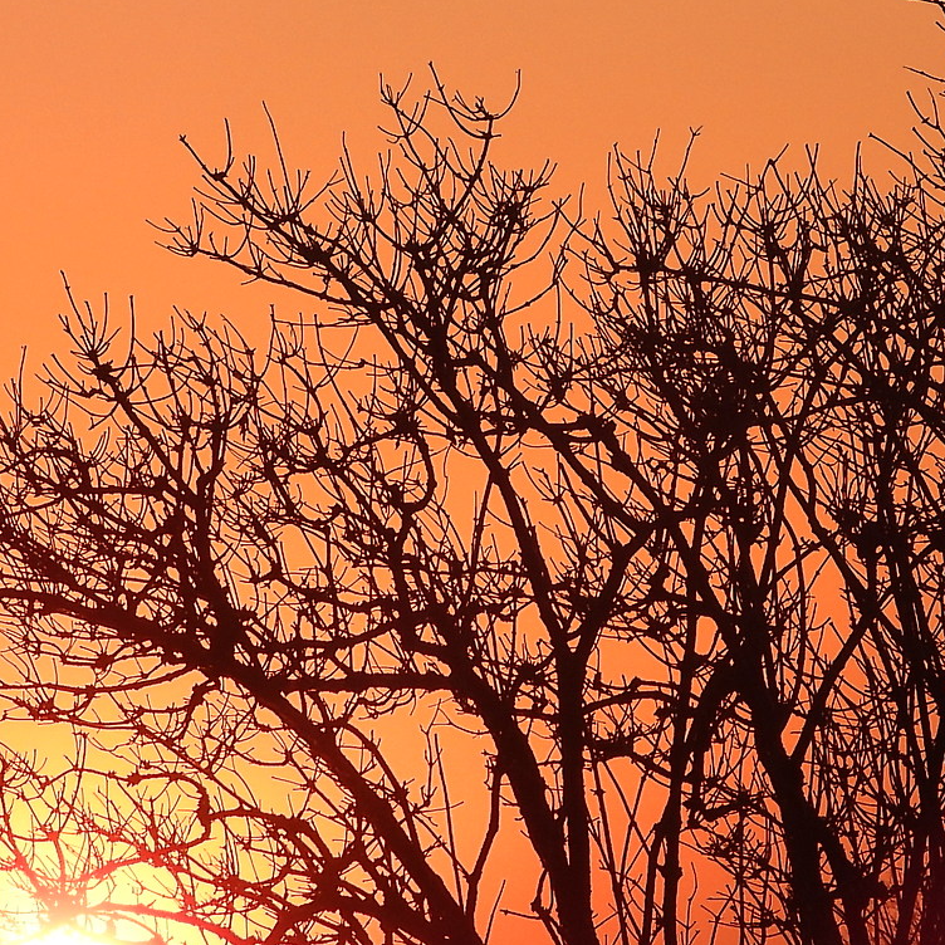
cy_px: 432
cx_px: 653
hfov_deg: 2.6
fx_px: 20477
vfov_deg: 2.6
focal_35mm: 663
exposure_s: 1/500
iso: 100
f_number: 4.5
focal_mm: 42.2
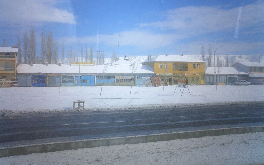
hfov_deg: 49.3
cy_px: 74
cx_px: 130
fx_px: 288
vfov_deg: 32.0
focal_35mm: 40
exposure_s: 1/1600
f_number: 3.5
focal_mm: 5.6
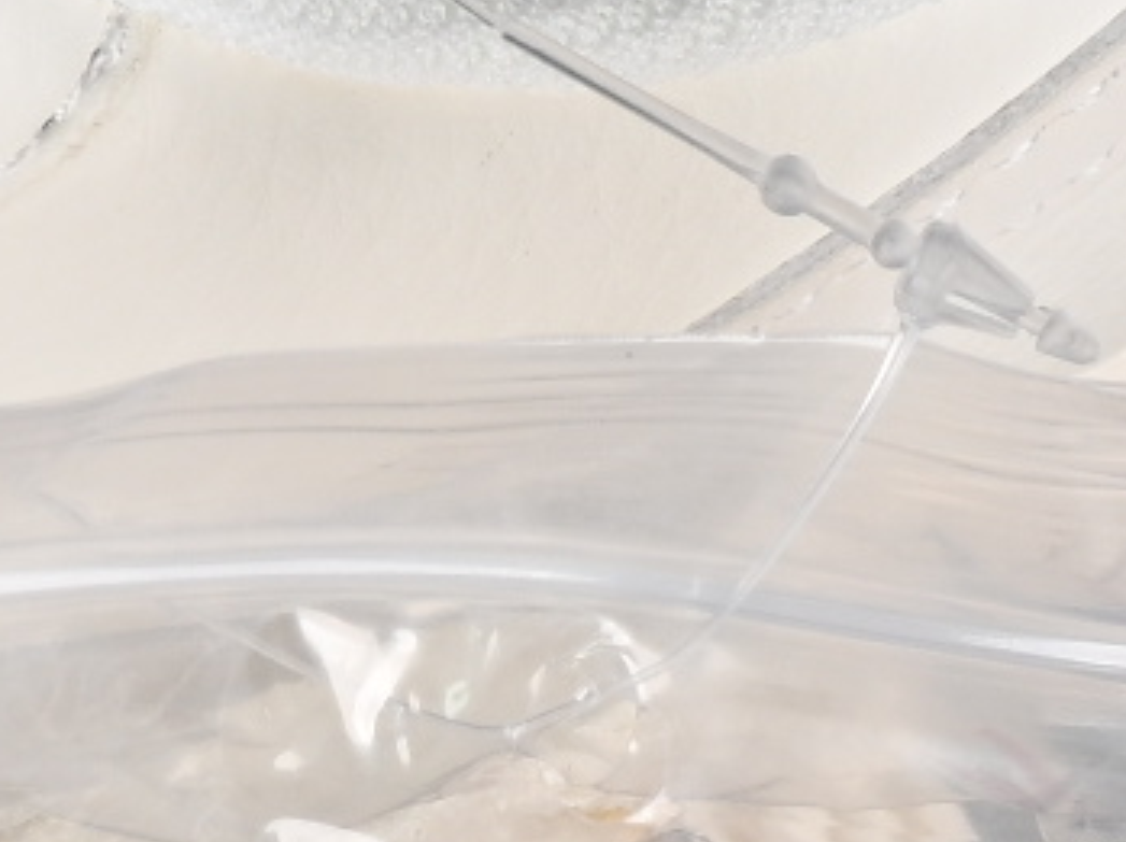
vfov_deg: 2.6
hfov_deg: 3.4
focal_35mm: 576
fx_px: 18717
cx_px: -1455
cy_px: -561
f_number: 8
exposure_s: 1/60
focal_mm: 50
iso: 160
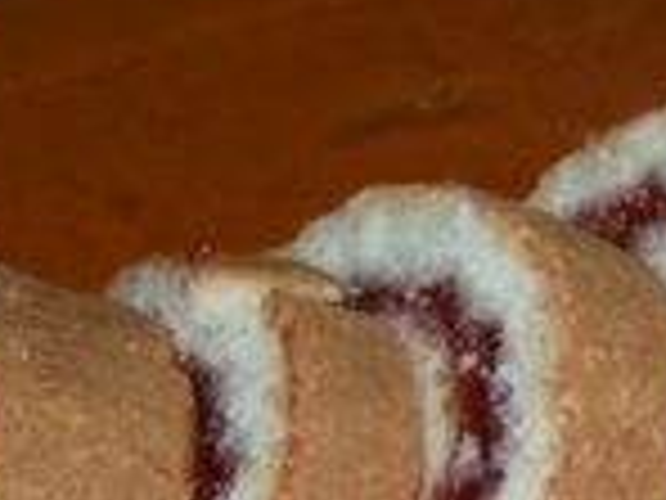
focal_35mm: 128
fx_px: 2463
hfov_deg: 15.1
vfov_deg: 11.3
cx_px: 657
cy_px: 617
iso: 80
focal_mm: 7.5
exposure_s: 1/30
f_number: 3.7
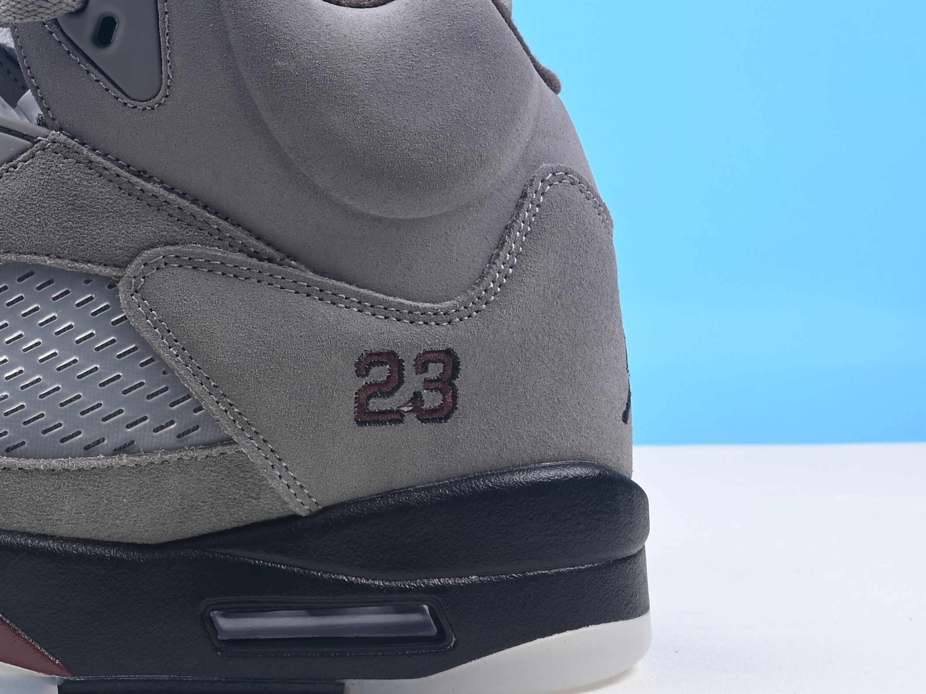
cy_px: 21
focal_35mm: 113
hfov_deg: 16.8
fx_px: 3023
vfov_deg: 13.0
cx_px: -128
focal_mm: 41
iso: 100
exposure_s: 1/2
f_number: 16
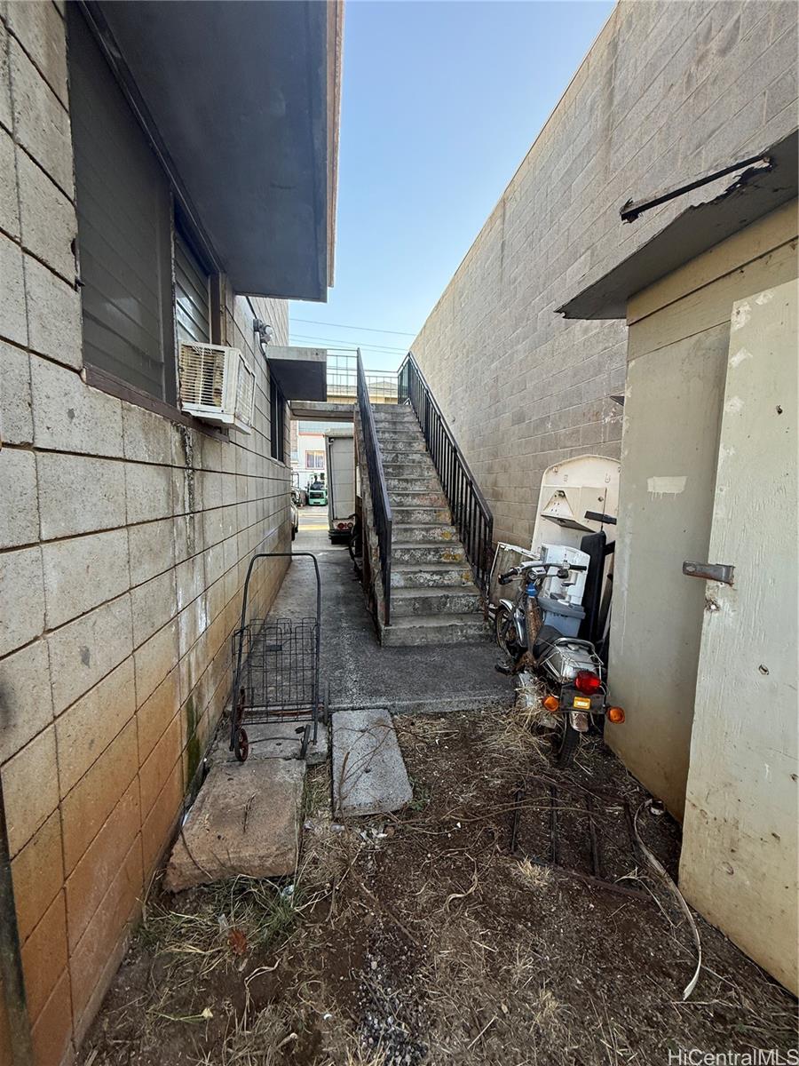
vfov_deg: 102.1
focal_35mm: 14
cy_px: 533
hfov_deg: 85.7
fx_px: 431
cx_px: 400
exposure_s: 1/116
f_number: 2.2
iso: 64
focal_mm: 2.22
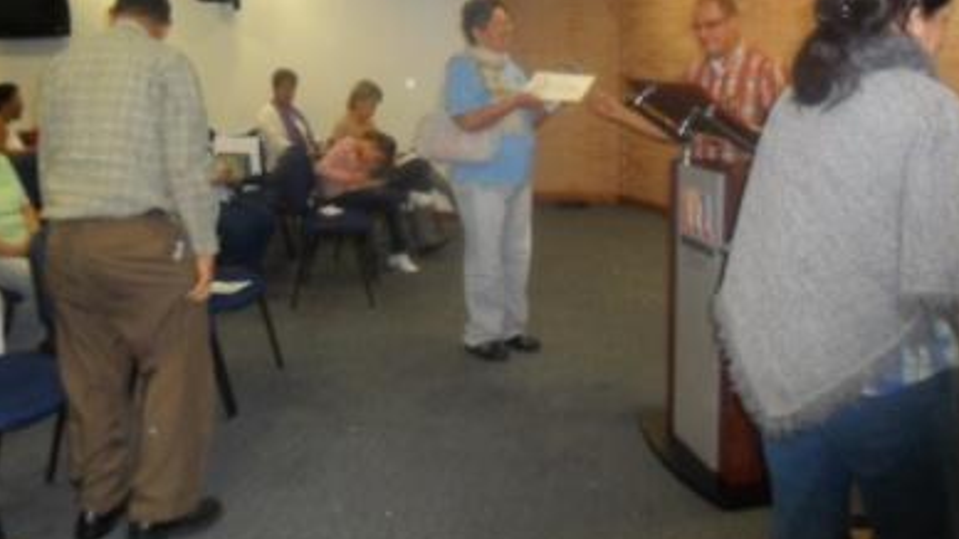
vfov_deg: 33.9
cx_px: 504
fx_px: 864
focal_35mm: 34
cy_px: 136
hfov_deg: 58.0
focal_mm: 4.9
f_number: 3.5
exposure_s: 1/45
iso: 400
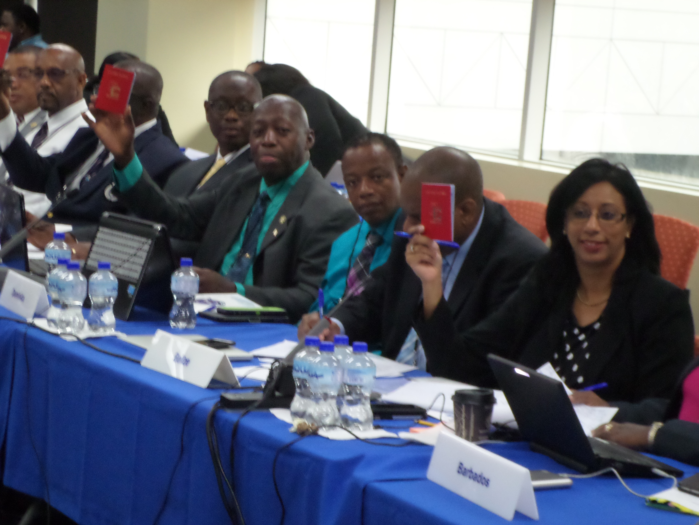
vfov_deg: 11.9
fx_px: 2524
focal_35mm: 125
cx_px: 350
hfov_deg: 15.8
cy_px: 262
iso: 400
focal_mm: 22.5
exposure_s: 1/15
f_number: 6.3
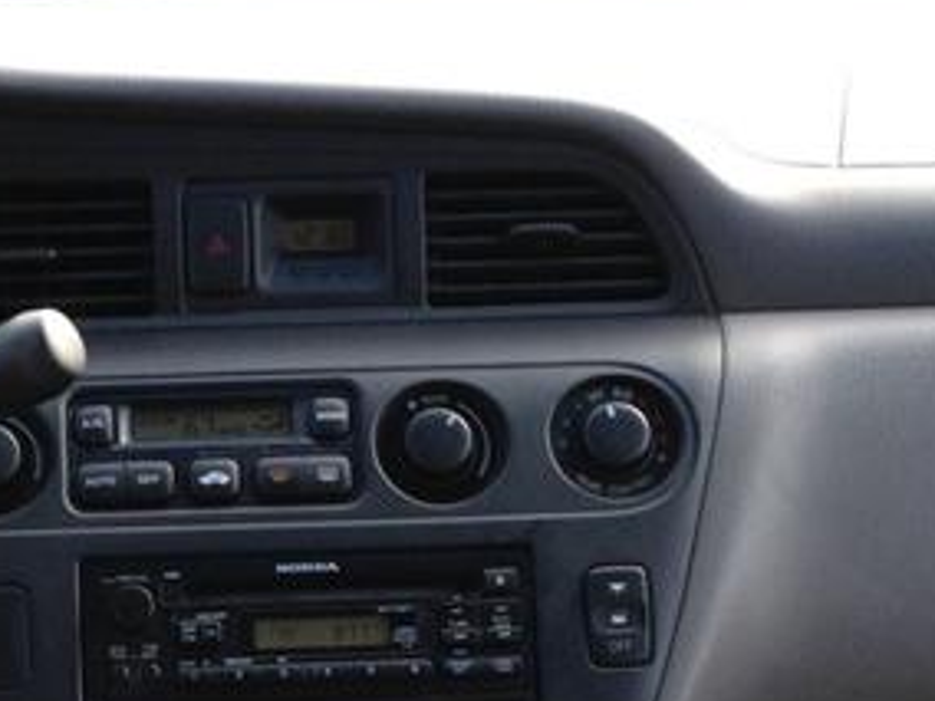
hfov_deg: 16.5
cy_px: 747
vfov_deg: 12.3
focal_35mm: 119
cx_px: 273
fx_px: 3214
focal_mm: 4.13
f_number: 2.4
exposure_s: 1/120
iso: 64
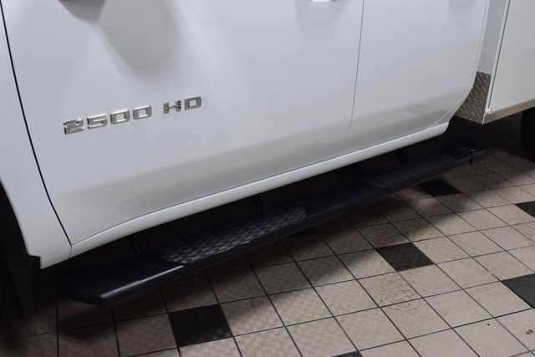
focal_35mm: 36
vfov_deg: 36.9
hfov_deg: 53.1
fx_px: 535
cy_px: 178
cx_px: 268
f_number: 6.3
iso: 400
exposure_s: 1/20
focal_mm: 24
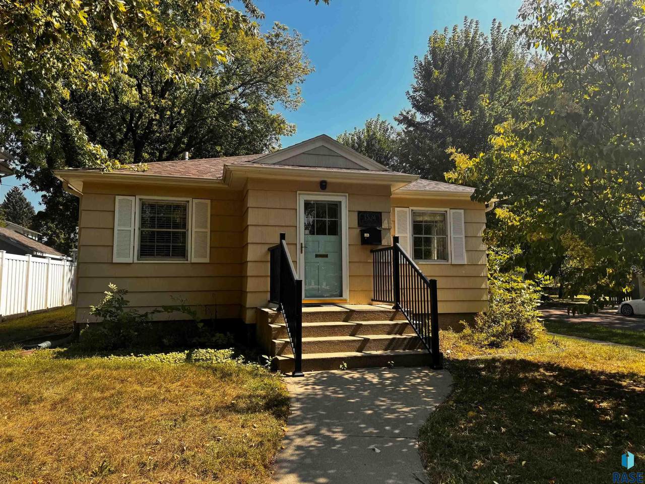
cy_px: 242
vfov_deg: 56.8
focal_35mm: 24
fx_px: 447
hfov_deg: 71.6
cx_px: 322
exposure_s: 1/1980
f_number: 1.78
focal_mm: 6.76
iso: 80
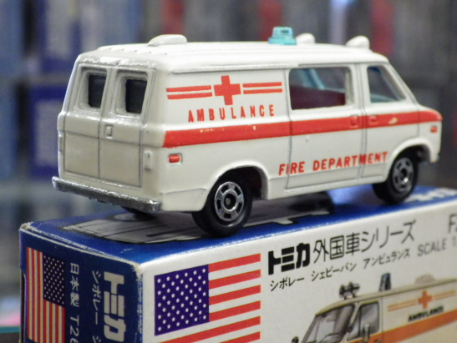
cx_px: 234
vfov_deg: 17.8
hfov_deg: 23.5
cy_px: 156
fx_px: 1096
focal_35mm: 83
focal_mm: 12.8
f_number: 4.2
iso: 800
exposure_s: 1/40
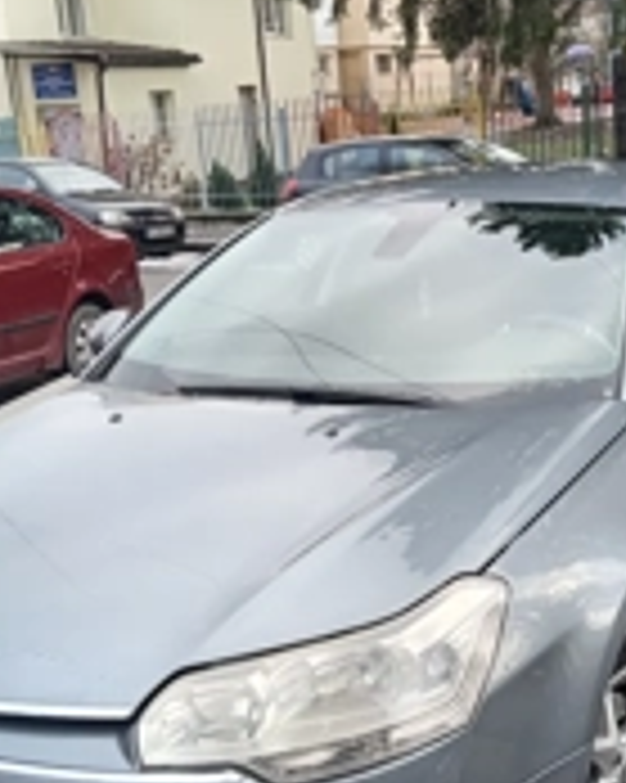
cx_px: 432
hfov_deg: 26.9
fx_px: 1298
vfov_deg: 33.5
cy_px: 468
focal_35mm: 56
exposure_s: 1/50
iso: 132
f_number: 1.8
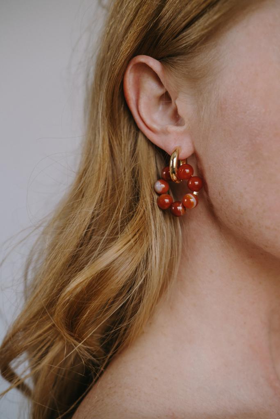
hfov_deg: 25.5
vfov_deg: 37.5
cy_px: 210
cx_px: 140
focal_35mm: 53
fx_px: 618
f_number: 3.2
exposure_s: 1/125
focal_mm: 35
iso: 200
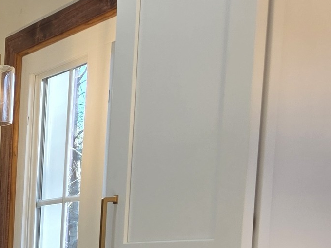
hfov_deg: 14.5
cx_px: -396
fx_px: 995
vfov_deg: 13.3
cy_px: 398
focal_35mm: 104
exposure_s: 1/120
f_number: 1.7
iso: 64
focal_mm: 6.3
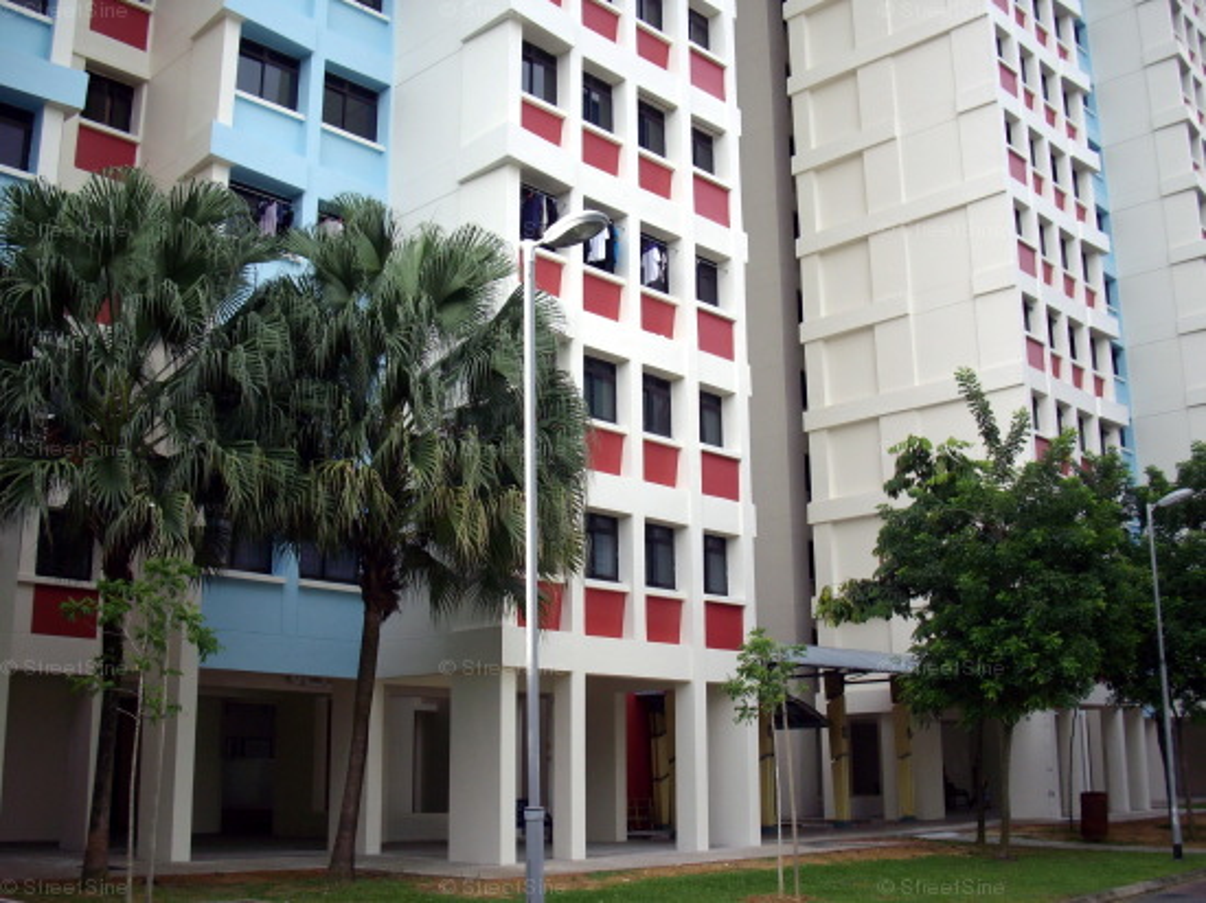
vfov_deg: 38.6
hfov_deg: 50.2
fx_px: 1288
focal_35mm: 37
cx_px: 603
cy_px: 452
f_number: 2.8
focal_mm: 6.2
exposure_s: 1/250
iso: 80
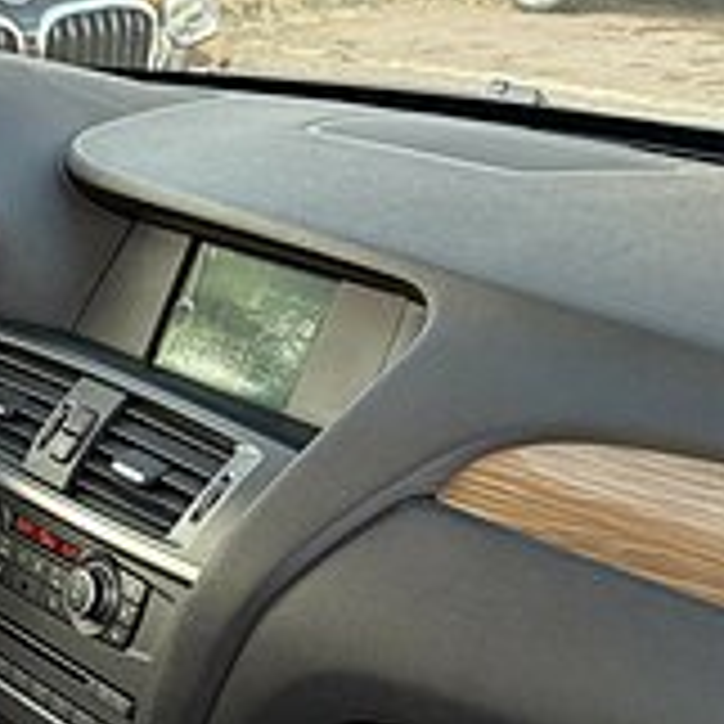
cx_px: 27
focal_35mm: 72
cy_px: 830
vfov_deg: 22.4
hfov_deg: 23.2
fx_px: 1704
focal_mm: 6.76
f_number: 1.78
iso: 250
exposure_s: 1/60
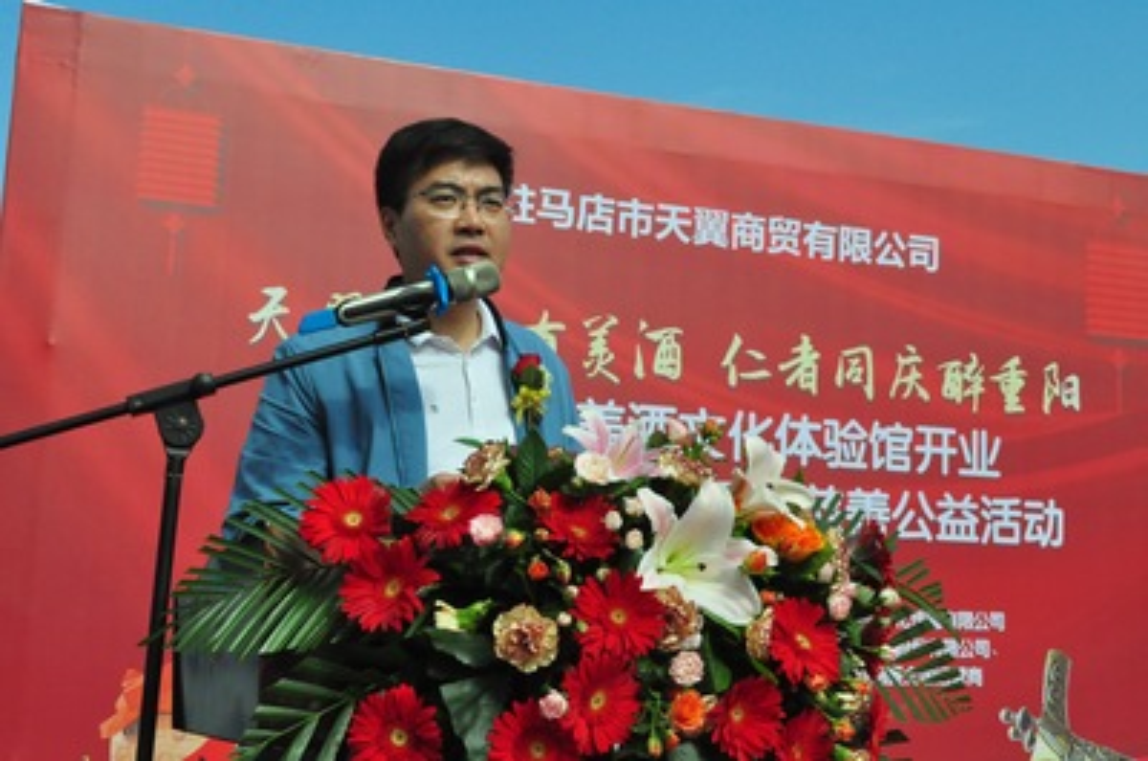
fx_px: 1480
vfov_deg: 28.8
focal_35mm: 46
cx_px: 574
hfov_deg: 42.4
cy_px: 380
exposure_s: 1/1250
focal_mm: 31
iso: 1600
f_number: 18
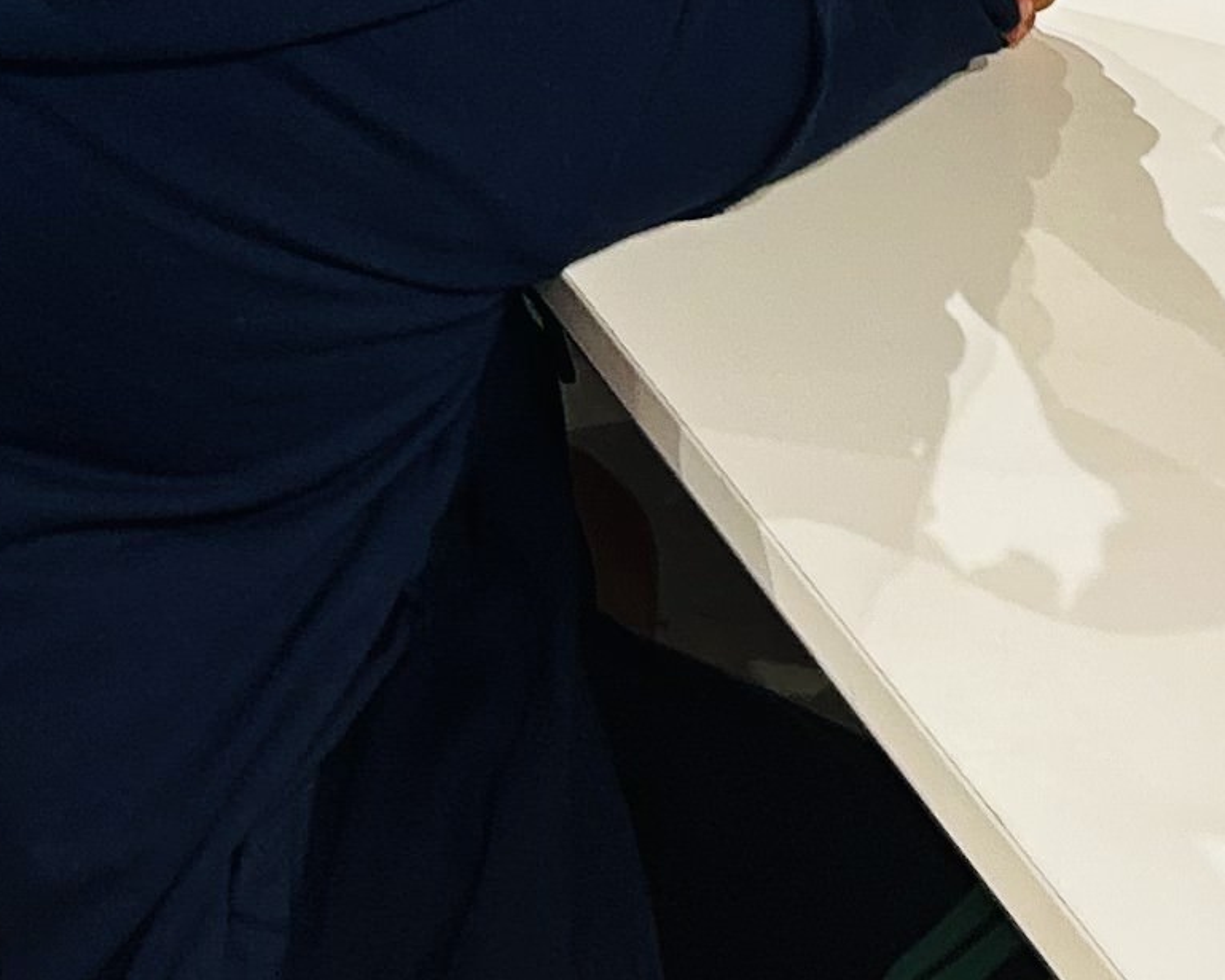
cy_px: -1045
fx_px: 4821
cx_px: 78
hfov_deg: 14.3
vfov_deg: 10.6
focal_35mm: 133
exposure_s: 1/50
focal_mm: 5.7
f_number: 1.5
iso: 100
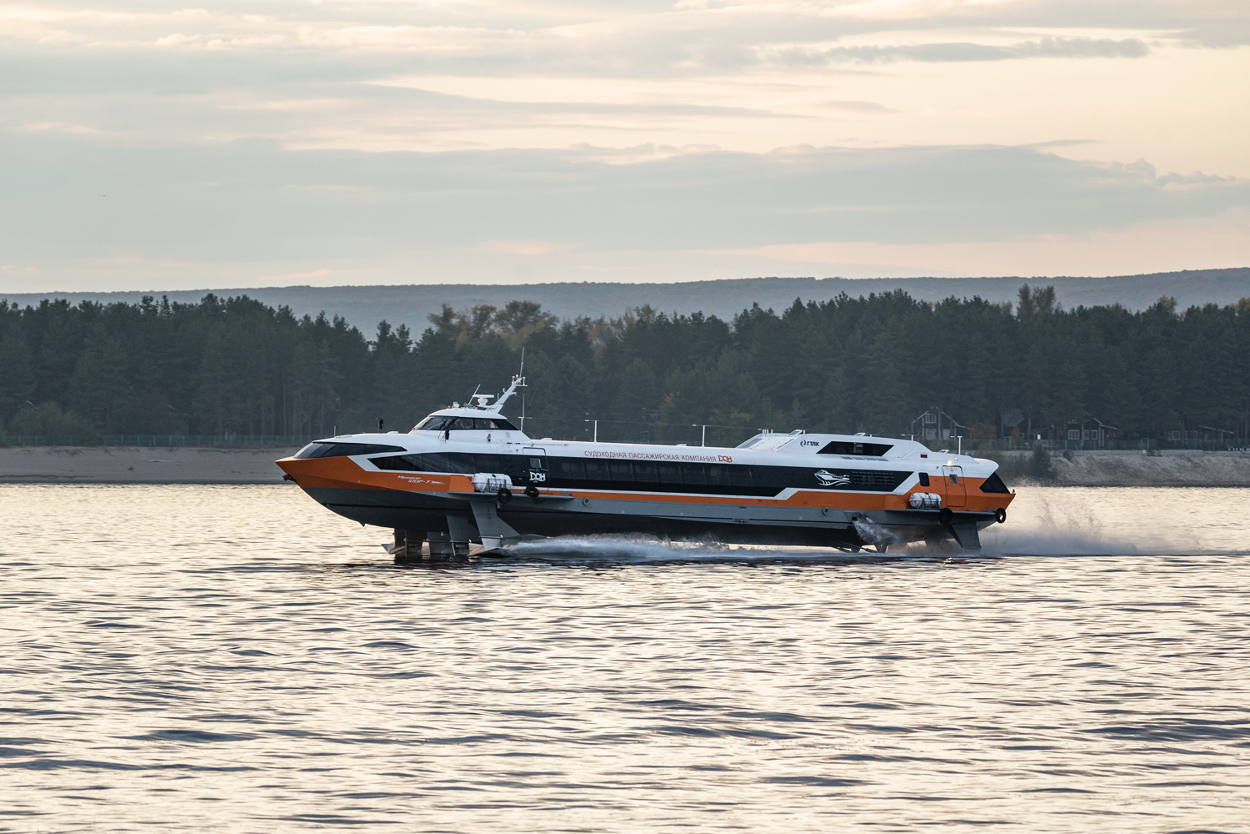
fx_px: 8680
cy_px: 417
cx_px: 625
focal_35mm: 250
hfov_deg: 8.2
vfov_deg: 5.5
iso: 640
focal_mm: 250
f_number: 6.3
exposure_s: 1/250
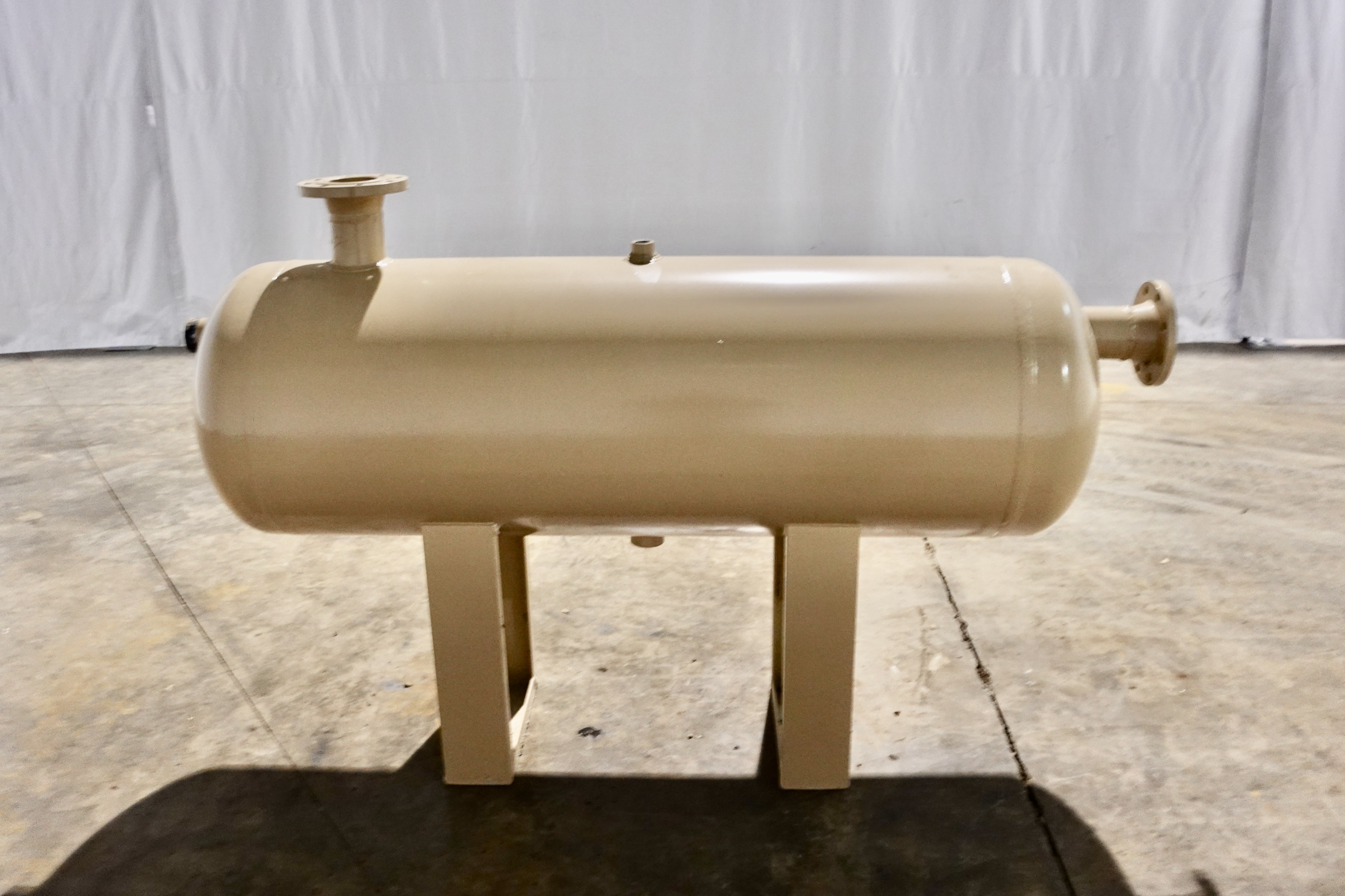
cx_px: 672
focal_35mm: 35
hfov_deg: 54.4
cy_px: 448
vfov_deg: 37.8
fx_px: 1307
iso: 800
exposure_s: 1/20
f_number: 2.8
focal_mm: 13.4
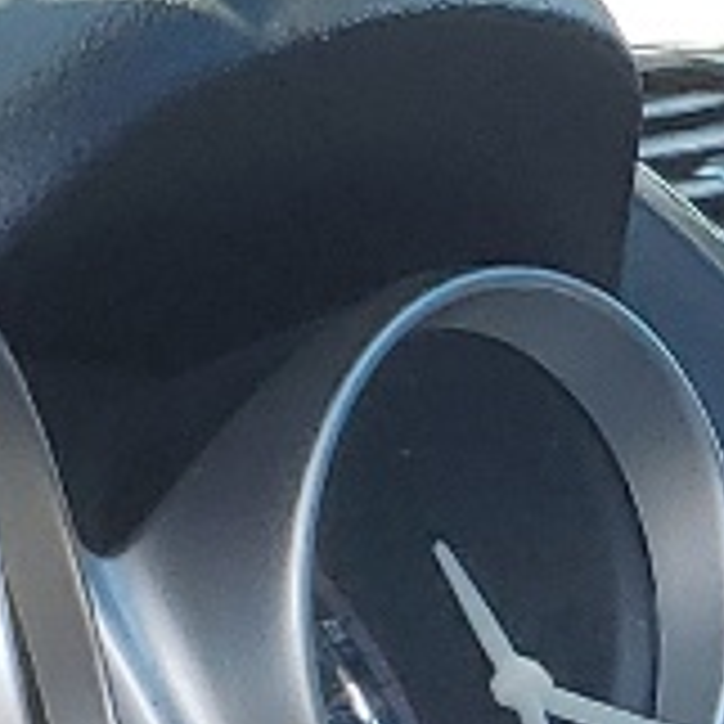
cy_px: 1817
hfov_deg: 6.8
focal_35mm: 228
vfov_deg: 7.2
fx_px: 5395
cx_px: 2266
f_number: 1.5
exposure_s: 1/833
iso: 50
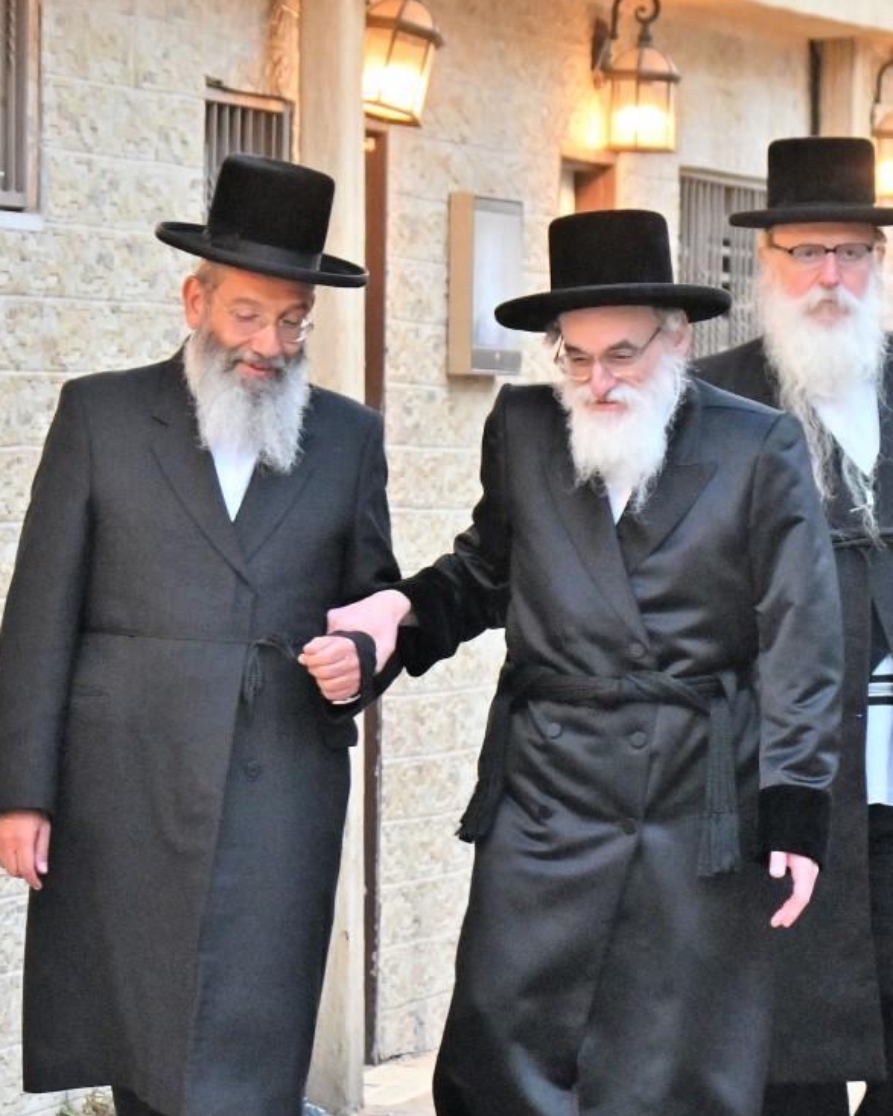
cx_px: 414
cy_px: 745
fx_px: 5320
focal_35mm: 161
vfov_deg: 12.0
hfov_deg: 9.6
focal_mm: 82
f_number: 4.5
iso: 800
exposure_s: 1/250
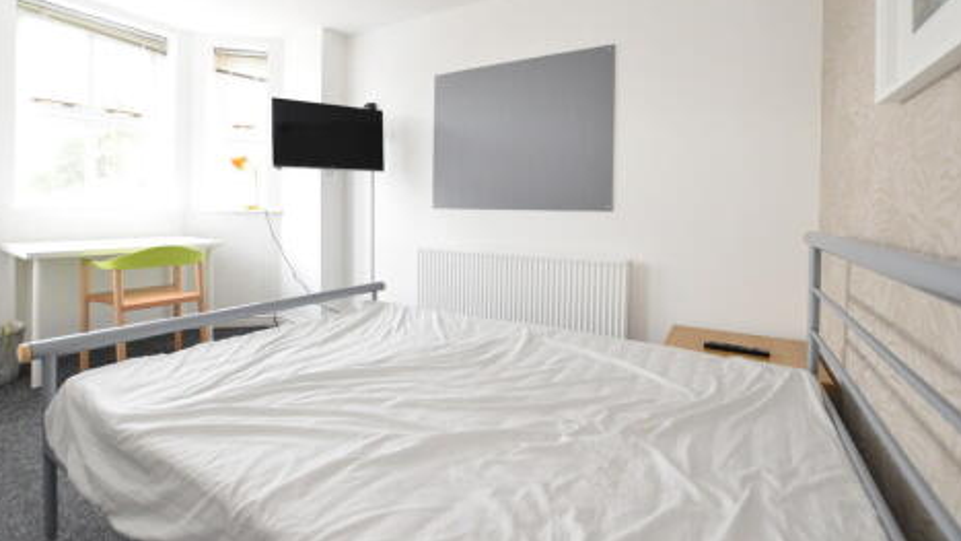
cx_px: 475
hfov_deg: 99.4
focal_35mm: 16
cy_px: 217
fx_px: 408
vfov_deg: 66.5
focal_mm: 10
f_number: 5.6
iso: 1600
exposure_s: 1/60
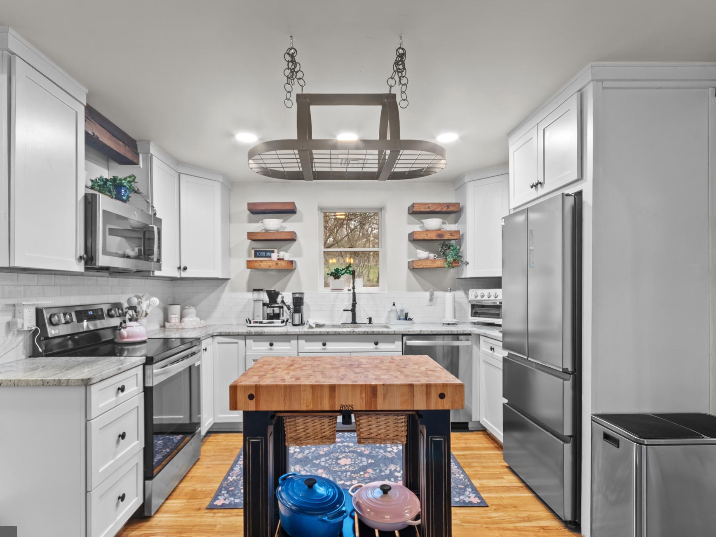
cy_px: 275
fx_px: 352
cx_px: 347
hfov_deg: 91.0
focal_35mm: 17
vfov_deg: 74.7
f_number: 8
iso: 100
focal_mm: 10
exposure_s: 3
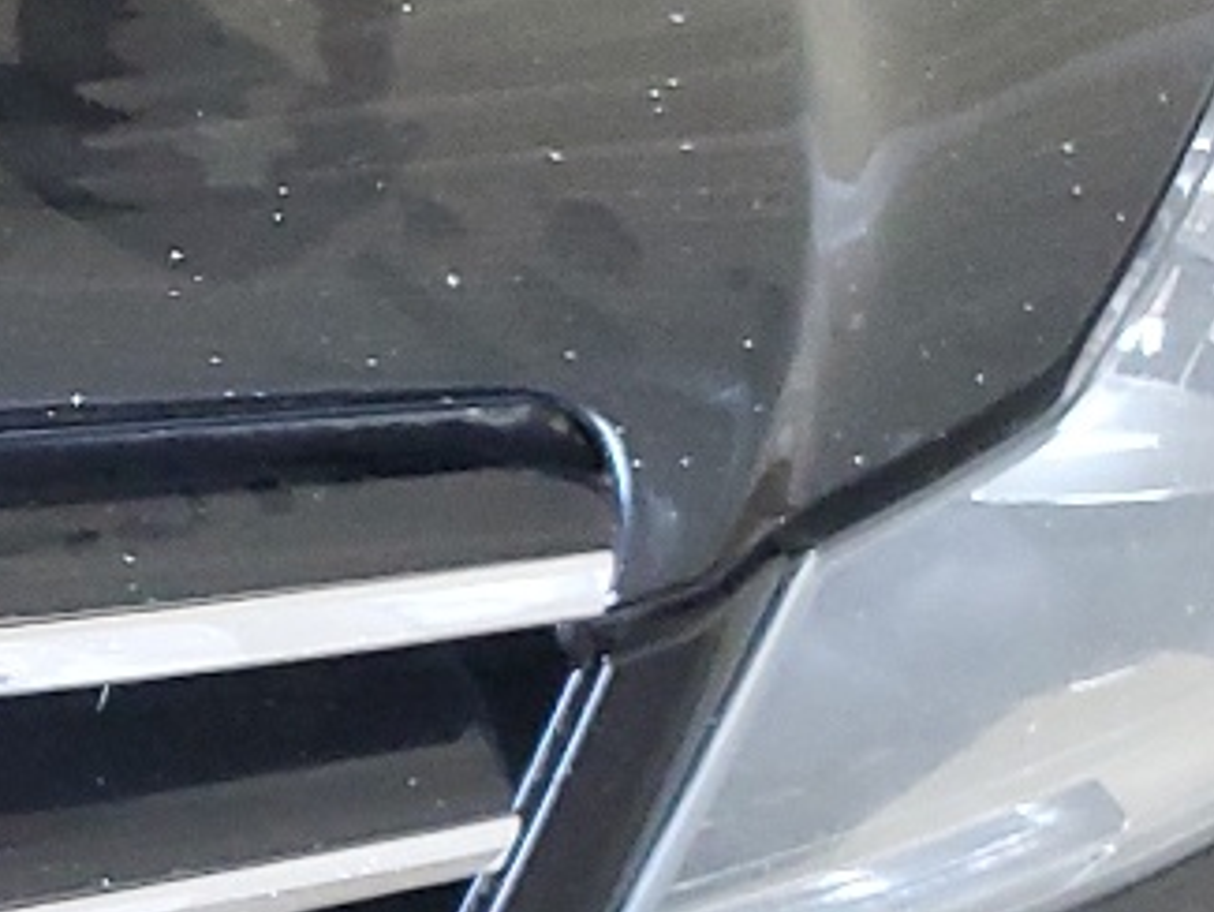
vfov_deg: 11.5
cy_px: 766
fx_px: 4491
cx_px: -1266
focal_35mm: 128
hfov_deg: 13.2
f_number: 1.5
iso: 265
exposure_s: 1/60.2
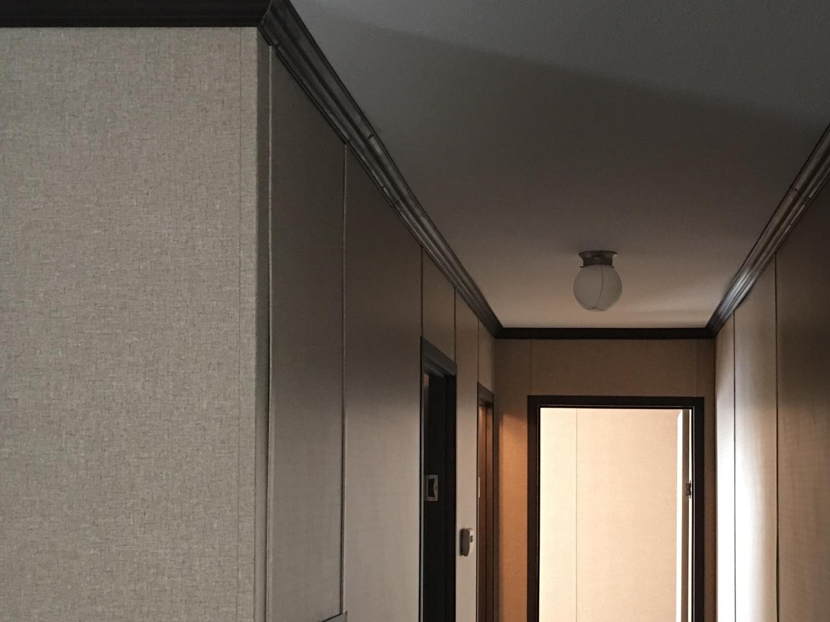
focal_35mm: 53
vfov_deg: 27.2
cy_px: 447
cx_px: 580
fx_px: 1271
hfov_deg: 35.7
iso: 80
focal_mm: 4.15
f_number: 2.2
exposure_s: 1/15
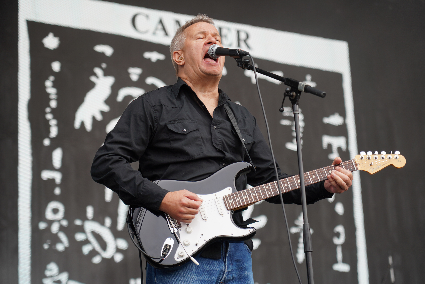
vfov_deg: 13.0
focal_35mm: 105
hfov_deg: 19.5
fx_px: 1239
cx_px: 212
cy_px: 142
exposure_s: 1/160
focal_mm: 105
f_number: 4
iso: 125
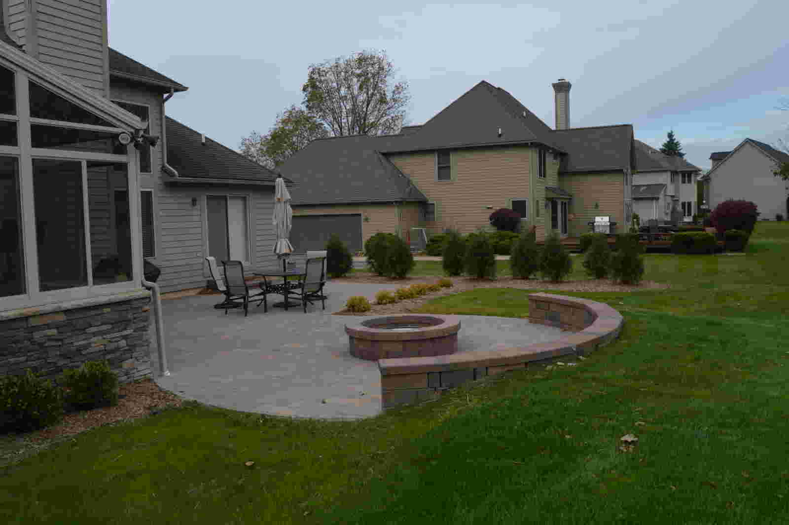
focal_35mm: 27
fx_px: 591
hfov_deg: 67.4
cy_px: 262
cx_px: 394
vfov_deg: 47.9
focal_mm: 18
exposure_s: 1/160
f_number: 6.3
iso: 100
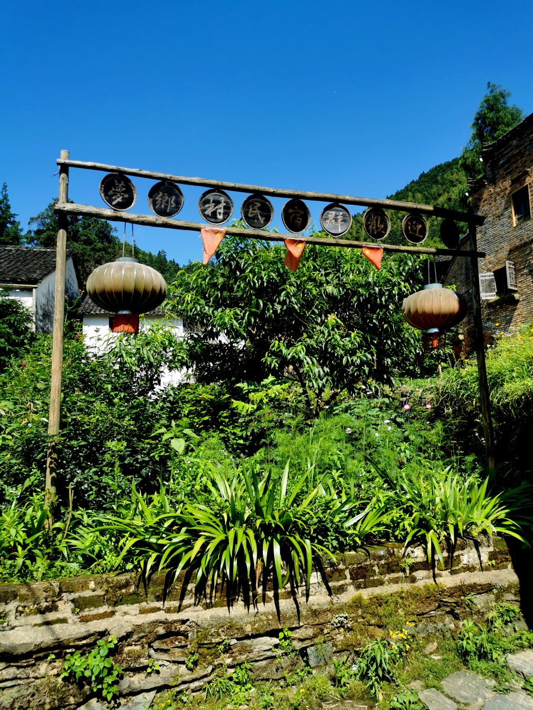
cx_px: 266
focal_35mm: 27
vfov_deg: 65.3
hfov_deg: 51.4
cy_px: 355
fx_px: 554
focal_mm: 5.58
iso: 50
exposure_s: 1/2331
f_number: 1.8
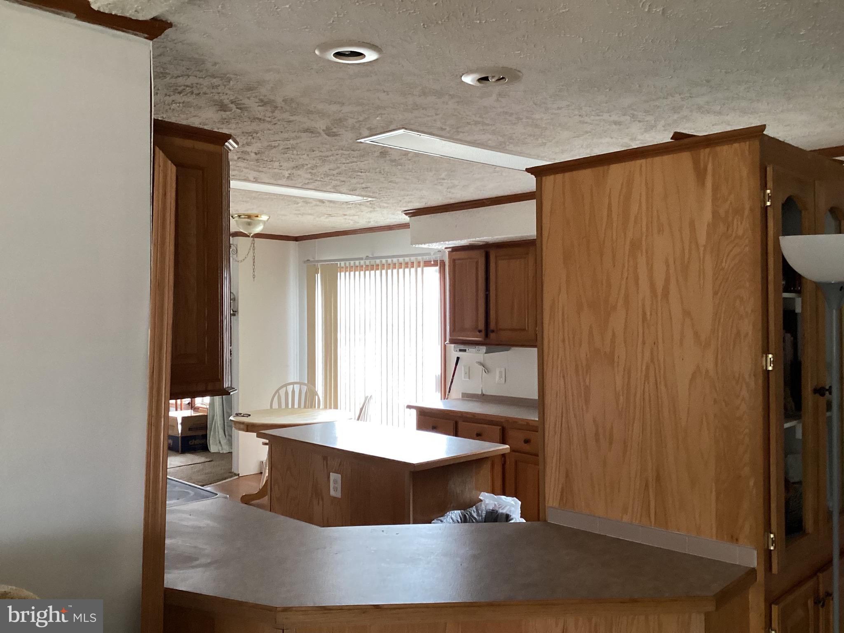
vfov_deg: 45.4
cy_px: 316
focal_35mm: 31
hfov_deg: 58.4
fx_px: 756
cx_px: 422
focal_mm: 3.3
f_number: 2.4
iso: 250
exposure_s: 1/60
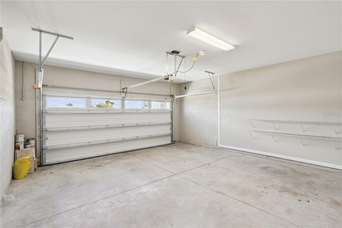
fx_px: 152
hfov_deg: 96.7
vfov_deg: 73.7
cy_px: 114
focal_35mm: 16
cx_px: 171
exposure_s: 1/100
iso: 400
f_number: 9
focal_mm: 16
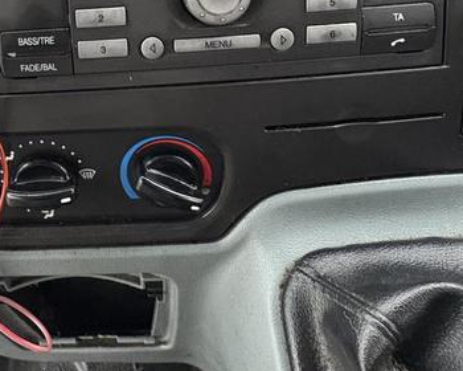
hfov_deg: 49.0
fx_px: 480
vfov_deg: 36.5
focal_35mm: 35
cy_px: -25
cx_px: 102
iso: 500
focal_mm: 2.22
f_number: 2.2
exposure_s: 1/60
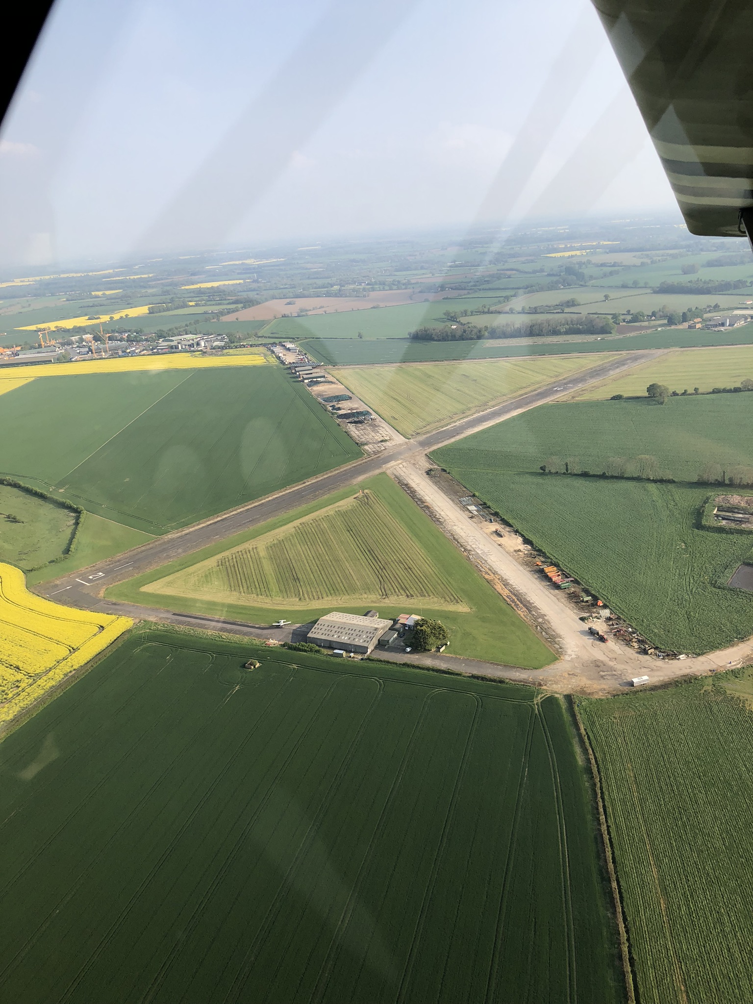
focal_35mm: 28
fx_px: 812
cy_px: 502
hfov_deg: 49.7
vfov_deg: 63.4
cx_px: 376
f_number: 1.8
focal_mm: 4
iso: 20
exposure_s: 1/1012
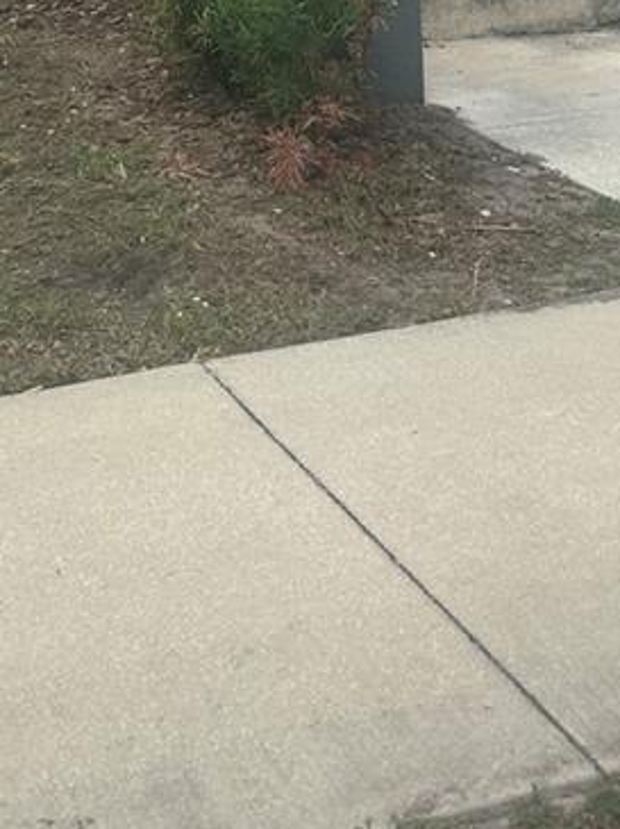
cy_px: -420
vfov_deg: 20.9
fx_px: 1890
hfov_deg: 18.5
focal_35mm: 79
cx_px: 132
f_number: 1.78
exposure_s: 1/2252
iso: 80
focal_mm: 6.86
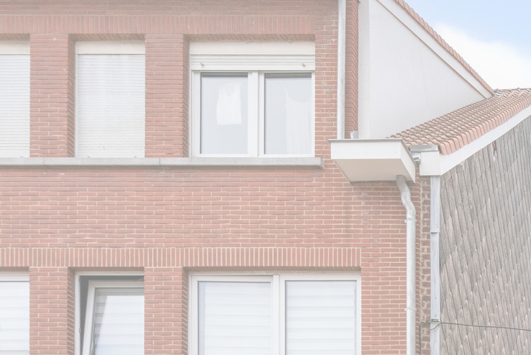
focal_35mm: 52
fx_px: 767
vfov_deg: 25.2
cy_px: 319
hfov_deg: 30.9
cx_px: 668
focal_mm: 16
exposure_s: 1/250
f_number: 11
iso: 250
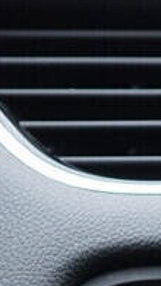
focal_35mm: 197
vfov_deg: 10.6
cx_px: 663
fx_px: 1498
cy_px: 430
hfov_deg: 5.3
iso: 250
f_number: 2.8
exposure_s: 1/40
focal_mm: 24
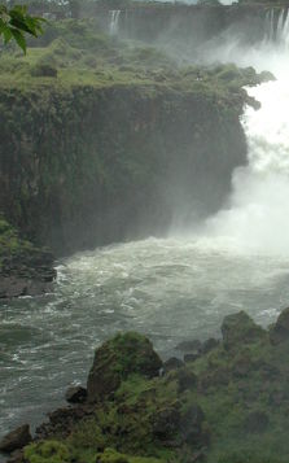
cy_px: 195
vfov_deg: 22.5
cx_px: 266
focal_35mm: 92
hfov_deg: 14.1
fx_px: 1160
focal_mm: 22
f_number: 11
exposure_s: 1/500
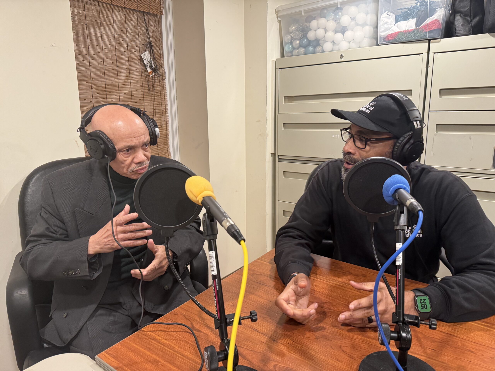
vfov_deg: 56.8
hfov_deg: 71.6
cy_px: 186
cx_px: 248
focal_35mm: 24
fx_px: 343
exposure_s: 1/60
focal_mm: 6.76
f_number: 1.78
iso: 320
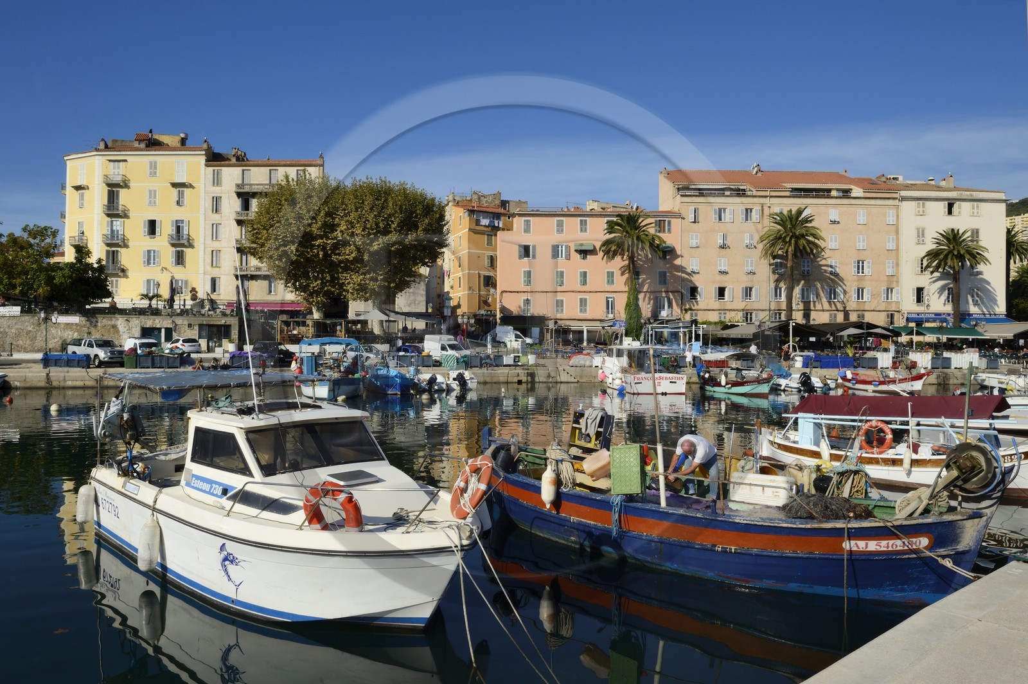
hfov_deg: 73.8
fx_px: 685
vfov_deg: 53.1
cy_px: 342
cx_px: 514
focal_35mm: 24
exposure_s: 1/200
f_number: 18
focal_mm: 24
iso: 200
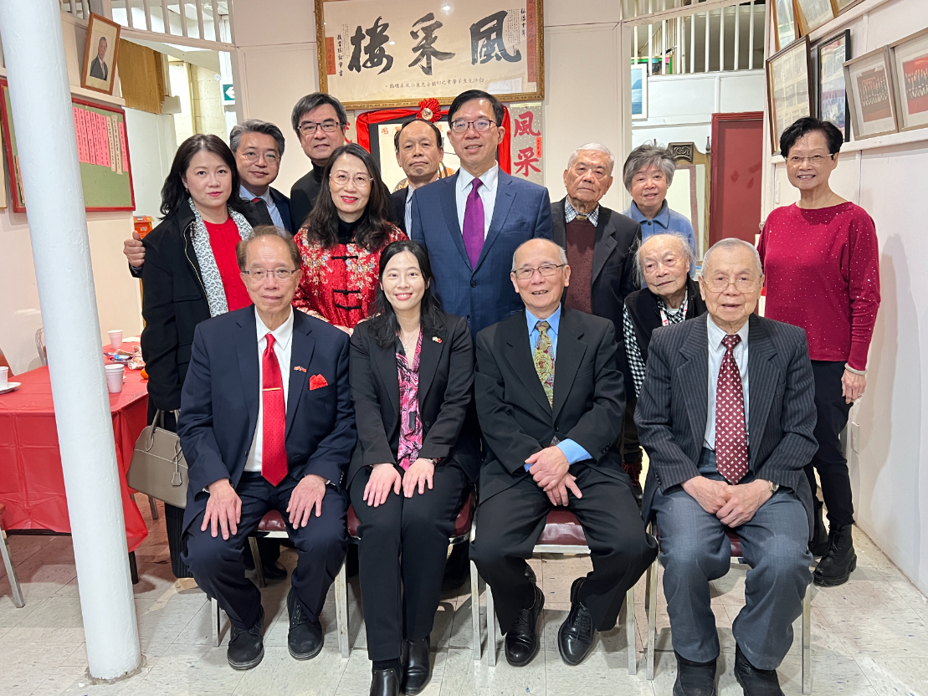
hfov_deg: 60.0
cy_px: 342
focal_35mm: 30
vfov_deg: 46.8
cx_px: 454
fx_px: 804
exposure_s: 1/40
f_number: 1.5
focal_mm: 5.7
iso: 500
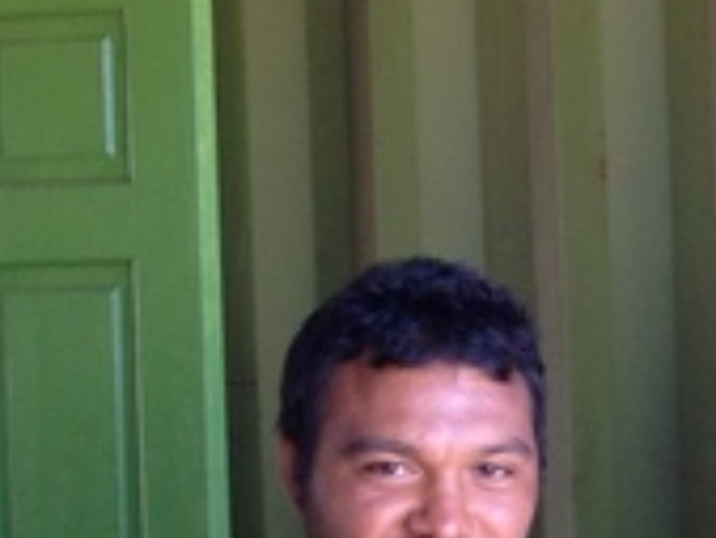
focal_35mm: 149
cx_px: 1445
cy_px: 470
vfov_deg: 9.9
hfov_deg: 11.8
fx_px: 3084
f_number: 2.4
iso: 64
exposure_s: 1/40
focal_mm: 4.28
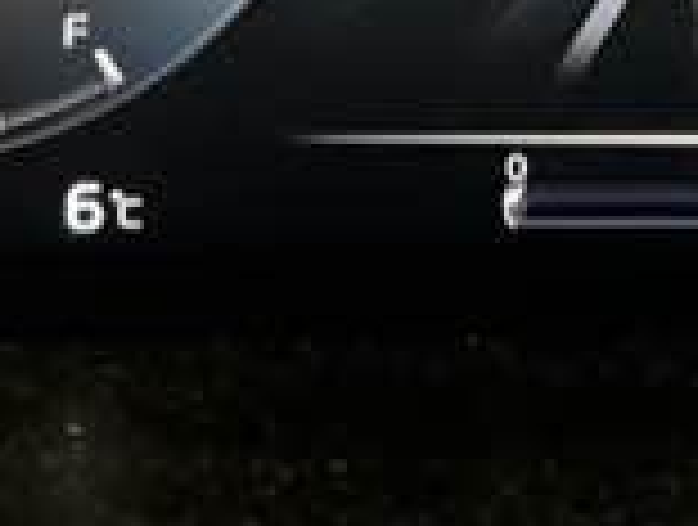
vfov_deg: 9.0
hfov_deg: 12.4
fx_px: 3133
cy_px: -569
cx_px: 811
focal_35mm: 155
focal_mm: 5.7
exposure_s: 1/15
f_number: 1.5
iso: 640
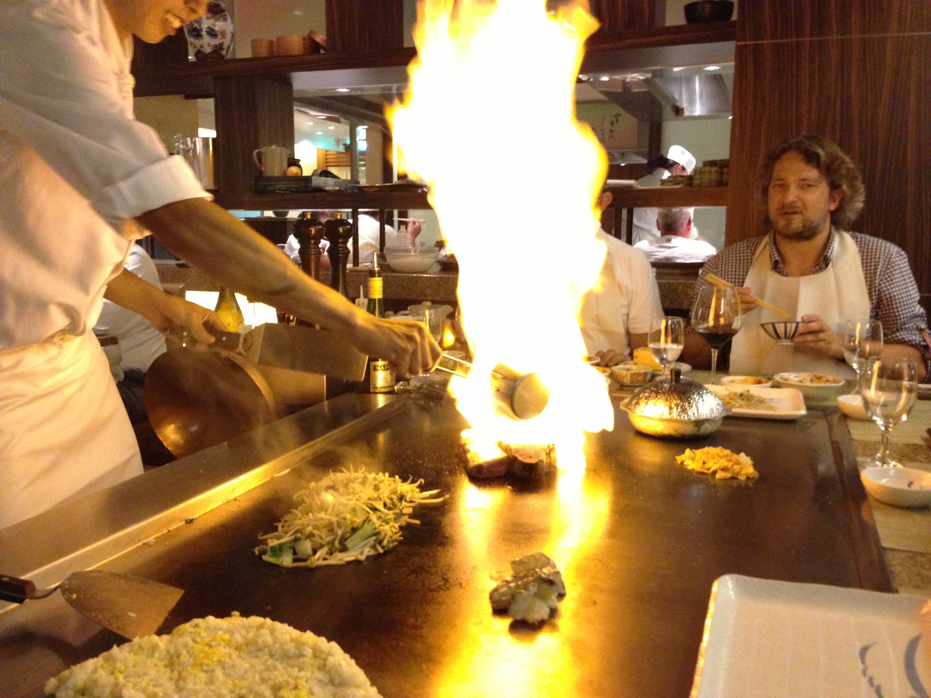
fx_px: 888
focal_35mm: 33
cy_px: 349
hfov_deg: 55.4
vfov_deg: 42.9
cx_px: 466
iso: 500
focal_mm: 4.13
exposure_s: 1/15
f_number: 2.4
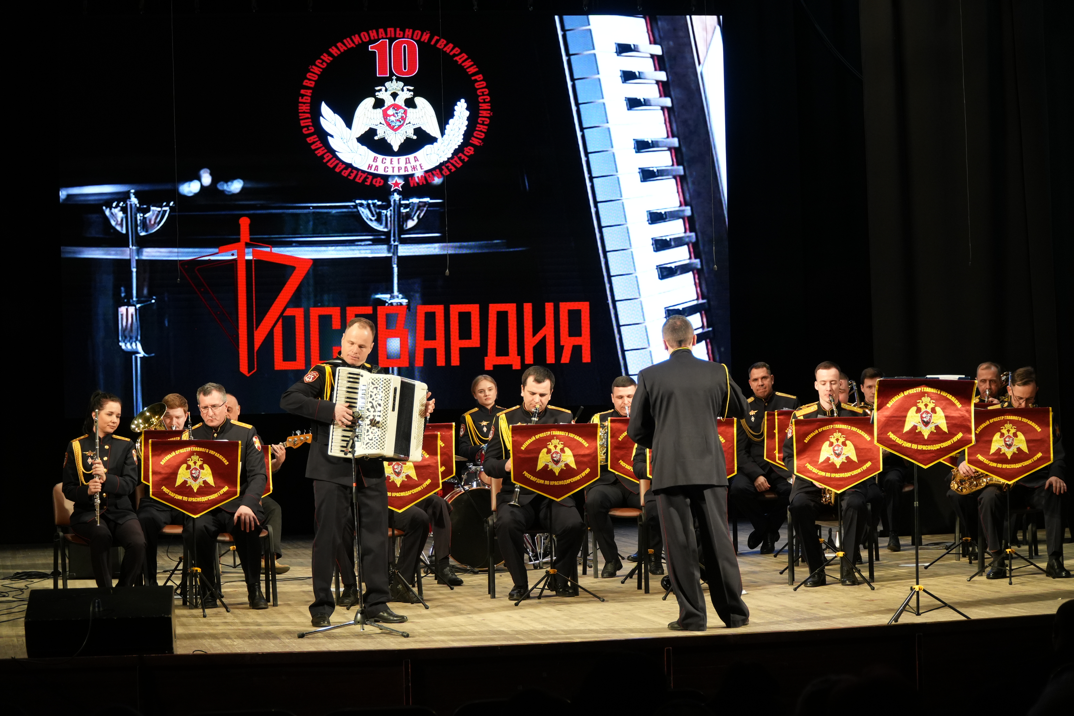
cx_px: 537
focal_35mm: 96
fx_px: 2864
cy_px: 358
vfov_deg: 14.3
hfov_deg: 21.2
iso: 1000
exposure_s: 1/160
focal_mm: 64
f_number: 4
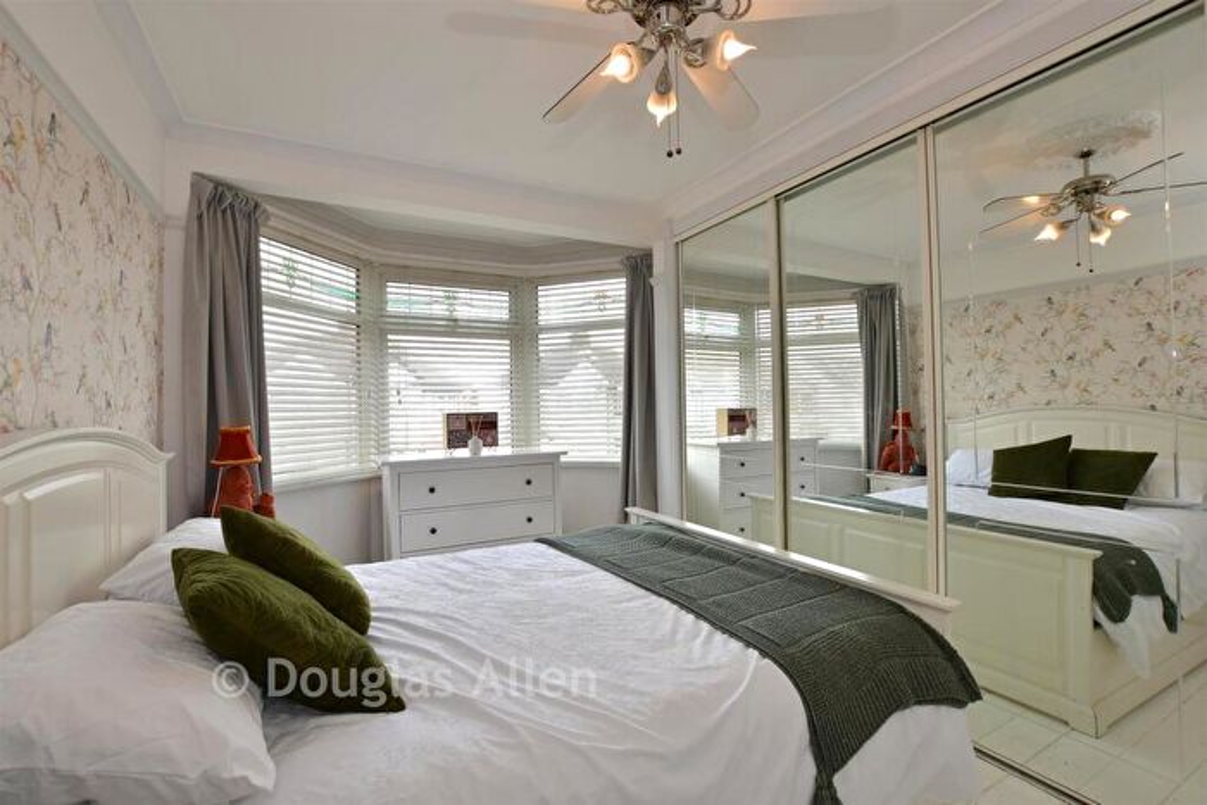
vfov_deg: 77.4
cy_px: 402
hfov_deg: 100.4
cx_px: 604
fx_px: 503
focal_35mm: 15
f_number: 8
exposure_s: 1/10
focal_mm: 10
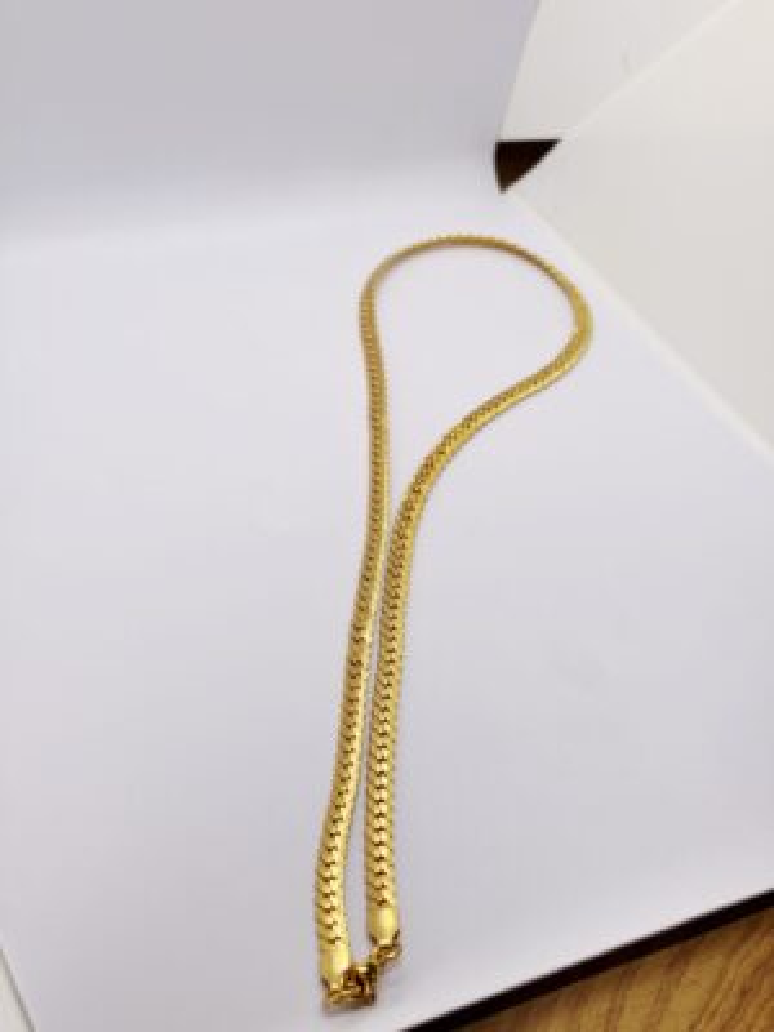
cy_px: 516
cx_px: 387
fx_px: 1550
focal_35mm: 52
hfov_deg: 28.0
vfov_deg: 36.8
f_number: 1.6
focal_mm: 5.96
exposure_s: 1/370
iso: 32
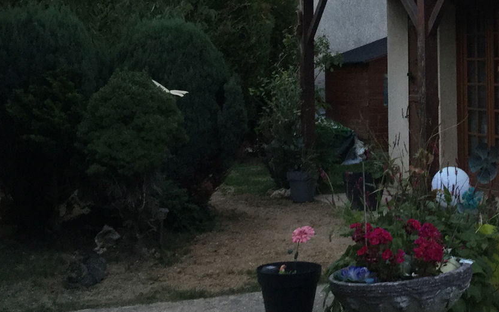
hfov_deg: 31.5
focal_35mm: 63
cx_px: 407
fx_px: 857
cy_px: 96
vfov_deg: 20.5
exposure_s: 1/33
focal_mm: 3.3
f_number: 2.4
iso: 100
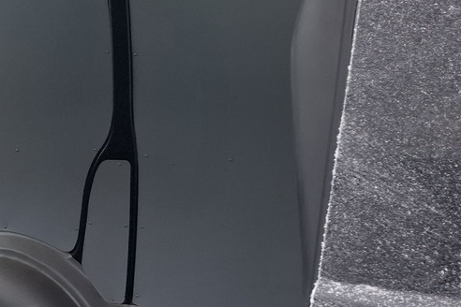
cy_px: 335
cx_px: -109
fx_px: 896
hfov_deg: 25.5
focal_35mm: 70
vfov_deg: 18.7
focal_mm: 5.54
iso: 125
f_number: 1.8
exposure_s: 1/100
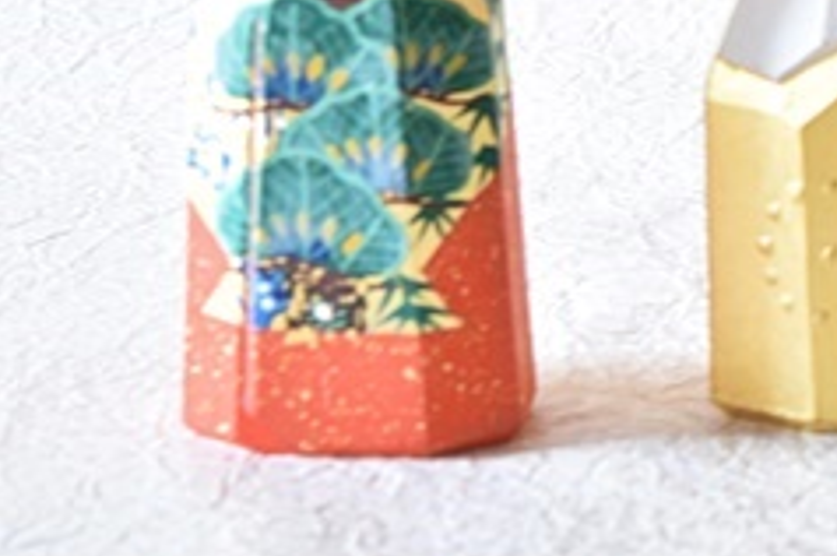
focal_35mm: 278
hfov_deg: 7.3
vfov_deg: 4.9
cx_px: 1312
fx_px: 6447
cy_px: -368
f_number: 5.6
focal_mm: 55
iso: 400
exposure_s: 1/3
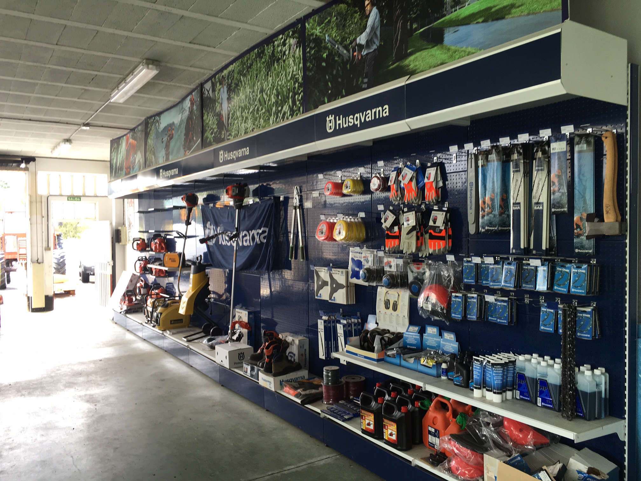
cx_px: 320
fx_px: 537
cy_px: 240
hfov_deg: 61.7
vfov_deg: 48.2
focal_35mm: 29
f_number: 2.2
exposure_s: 1/50
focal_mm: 4.15
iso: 32
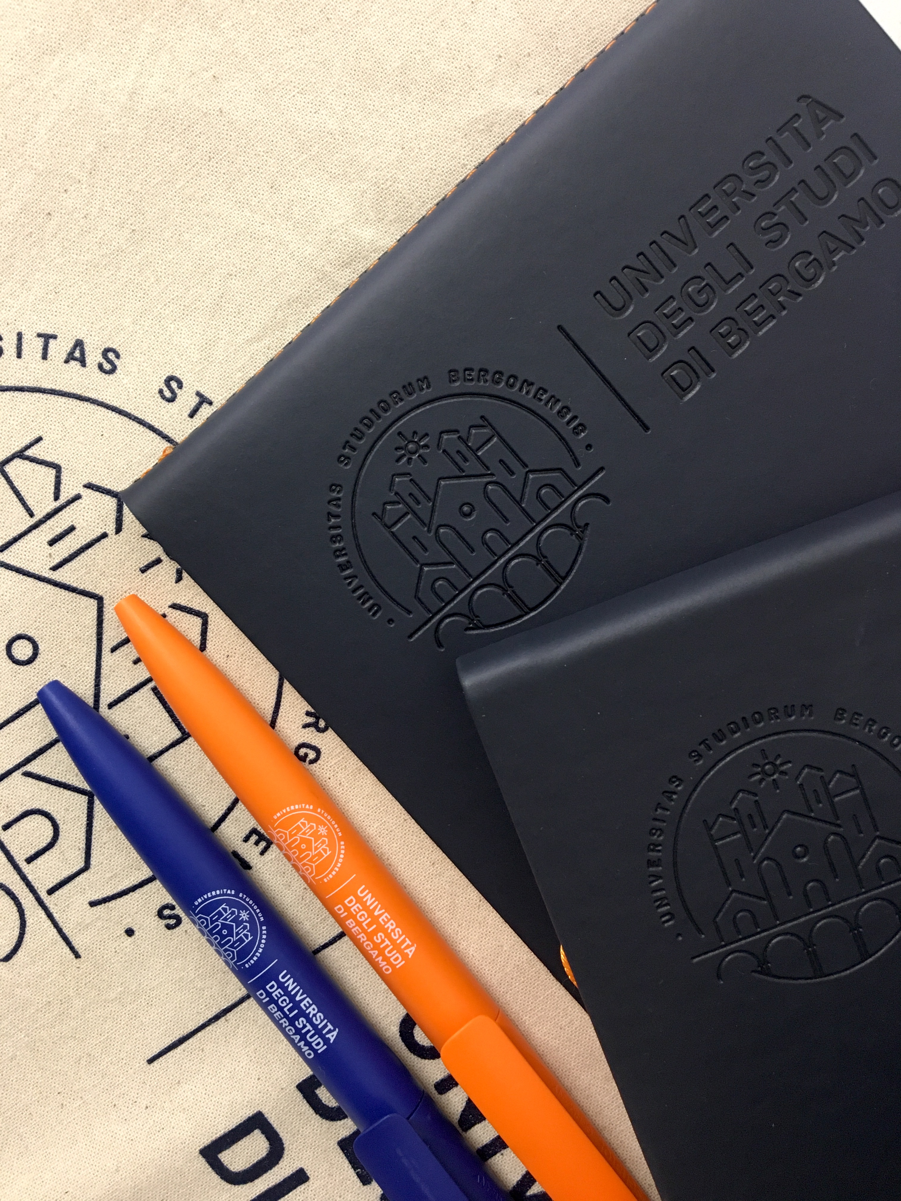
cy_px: 600
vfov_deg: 61.7
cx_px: 450
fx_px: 1006
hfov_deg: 48.2
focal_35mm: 29
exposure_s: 1/33
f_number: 2.2
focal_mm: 4.15
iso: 160
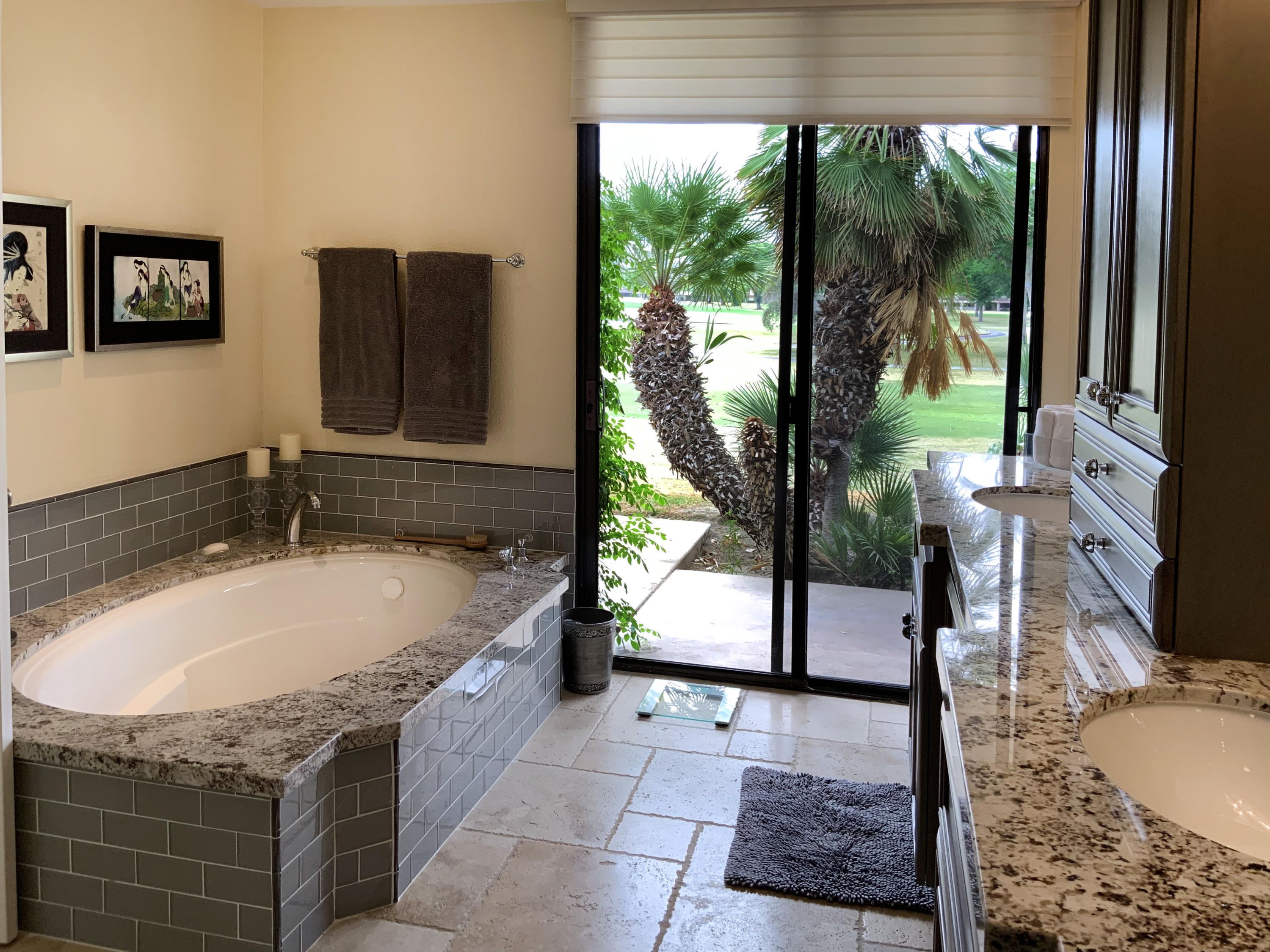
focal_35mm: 29
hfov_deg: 61.7
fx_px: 1064
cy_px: 476
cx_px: 635
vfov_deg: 48.2
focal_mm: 3
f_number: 1.8
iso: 32
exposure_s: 1/120
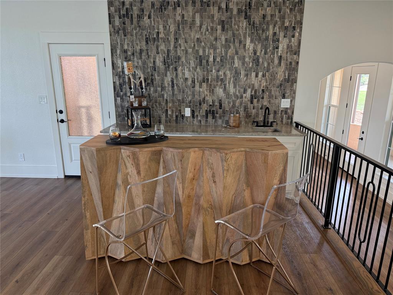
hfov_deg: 71.6
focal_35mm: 24
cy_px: 148
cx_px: 196
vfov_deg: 56.8
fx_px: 272
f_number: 1.78
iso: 200
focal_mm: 6.76
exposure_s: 1/174
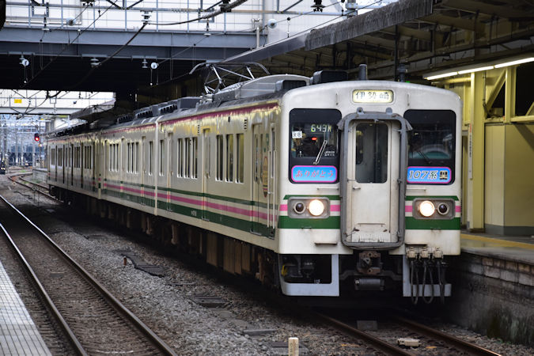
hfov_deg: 15.2
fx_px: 2002
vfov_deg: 10.2
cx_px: 267
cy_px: 178
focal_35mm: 135
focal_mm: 90
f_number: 5.6
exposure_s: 1/60
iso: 800
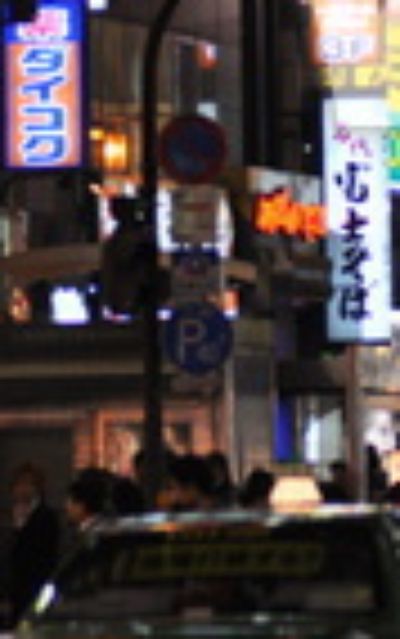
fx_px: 7415
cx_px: 984
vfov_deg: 4.9
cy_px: 54
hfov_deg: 3.1
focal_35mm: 426
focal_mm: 90
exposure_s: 1/200
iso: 800
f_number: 3.5
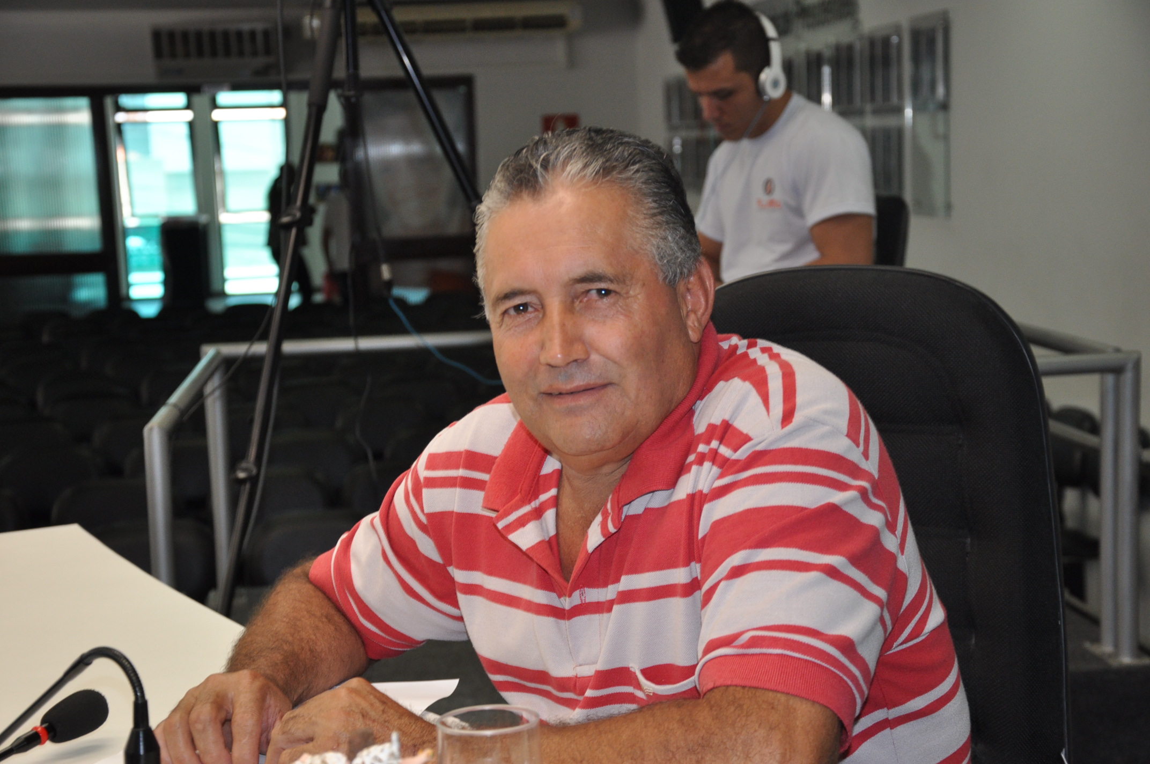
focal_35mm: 68
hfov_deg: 29.9
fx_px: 2154
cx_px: 575
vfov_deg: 20.1
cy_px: 382
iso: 640
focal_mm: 45
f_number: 4.8
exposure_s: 1/80
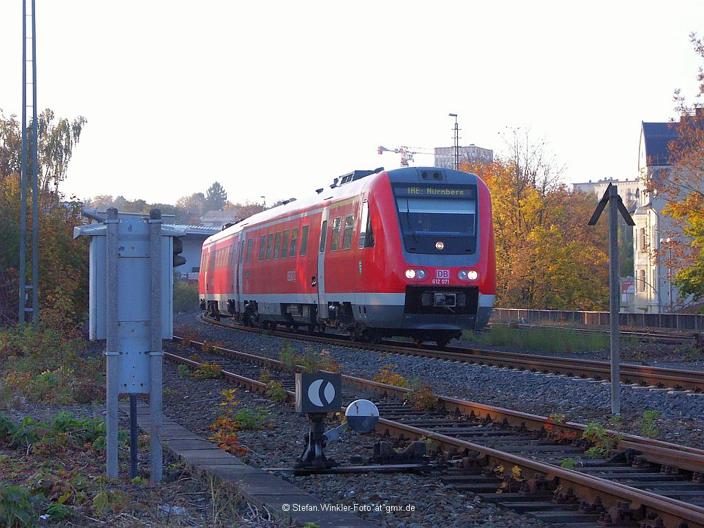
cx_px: 352
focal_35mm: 103
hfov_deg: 19.1
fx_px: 2095
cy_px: 264
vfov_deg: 14.4
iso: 200
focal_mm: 26.29
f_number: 4.5
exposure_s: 1/400
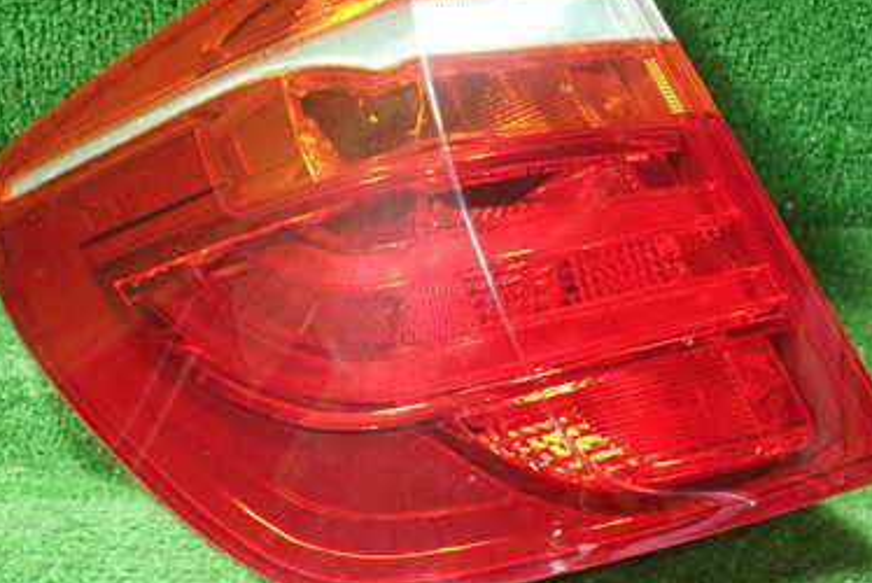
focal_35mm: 50
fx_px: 1212
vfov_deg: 27.0
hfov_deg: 39.6
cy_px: 252
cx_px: 424
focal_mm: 5.5
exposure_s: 1/100
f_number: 2.3
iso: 800
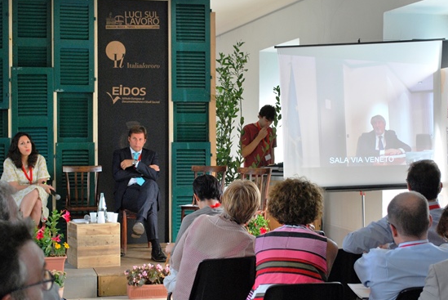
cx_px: 233
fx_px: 872
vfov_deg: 19.5
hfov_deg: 28.8
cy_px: 151
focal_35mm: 70
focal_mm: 40
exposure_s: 1/60
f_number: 5.3
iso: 400
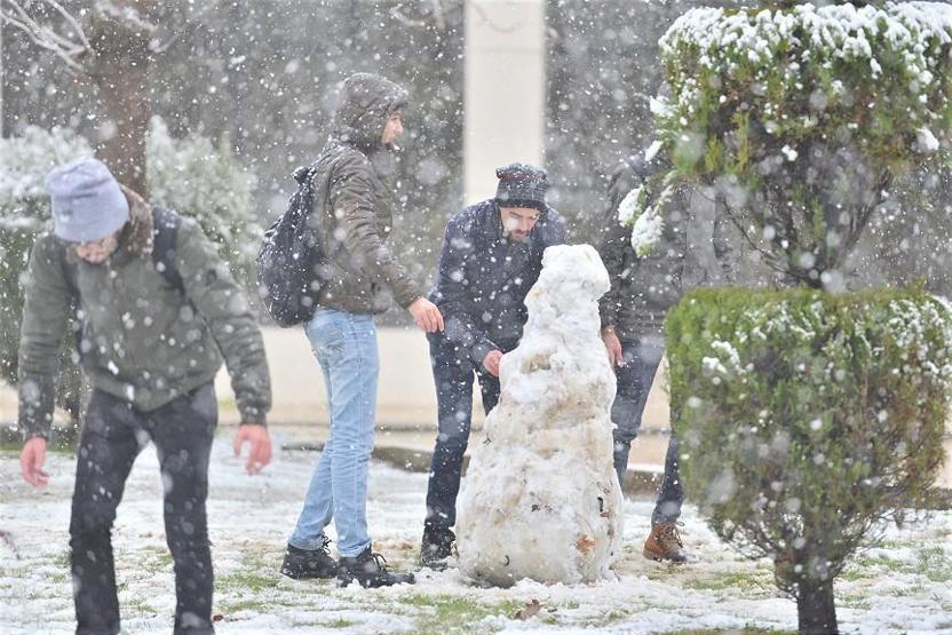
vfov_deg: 6.9
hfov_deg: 10.3
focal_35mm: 200
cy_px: 318
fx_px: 5289
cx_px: 476
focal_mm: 200
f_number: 2.8
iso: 500
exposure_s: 1/640
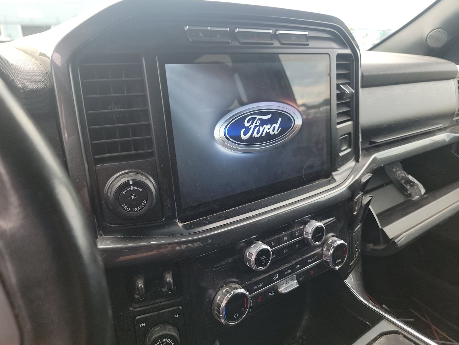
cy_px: 172
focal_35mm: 24
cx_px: 230
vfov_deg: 56.8
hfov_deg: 71.6
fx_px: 318
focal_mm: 6.7
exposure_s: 1/59
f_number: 1.8
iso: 96
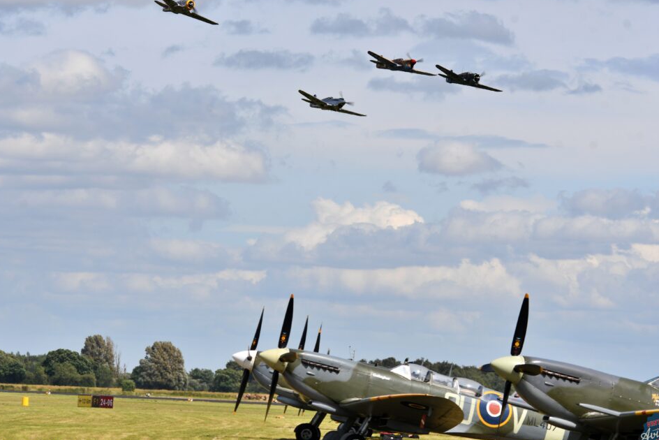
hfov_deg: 8.4
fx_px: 4468
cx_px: 339
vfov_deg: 5.6
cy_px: 229
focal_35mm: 244
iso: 125
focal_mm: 150
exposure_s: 1/320
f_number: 11
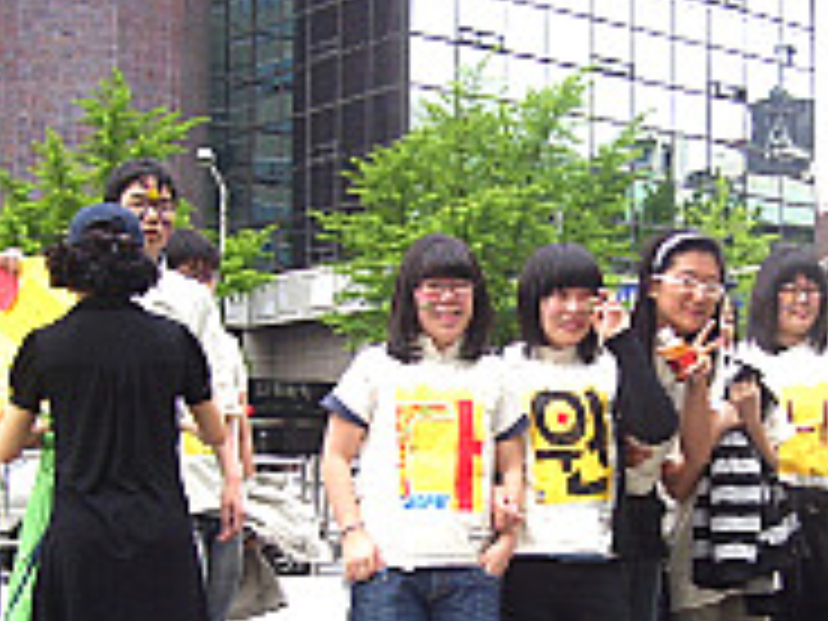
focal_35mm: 74
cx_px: 549
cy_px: 410
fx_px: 1770
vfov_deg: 19.8
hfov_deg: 26.2
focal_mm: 5.6
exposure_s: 1/350
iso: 80
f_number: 2.7
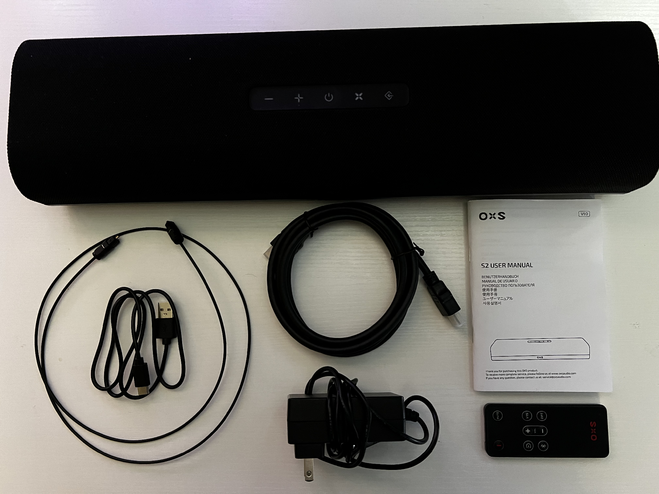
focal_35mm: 26
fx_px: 495
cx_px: 330
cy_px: 247
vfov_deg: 53.1
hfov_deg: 67.3
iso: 640
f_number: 1.5
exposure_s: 1/34
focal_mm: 5.7
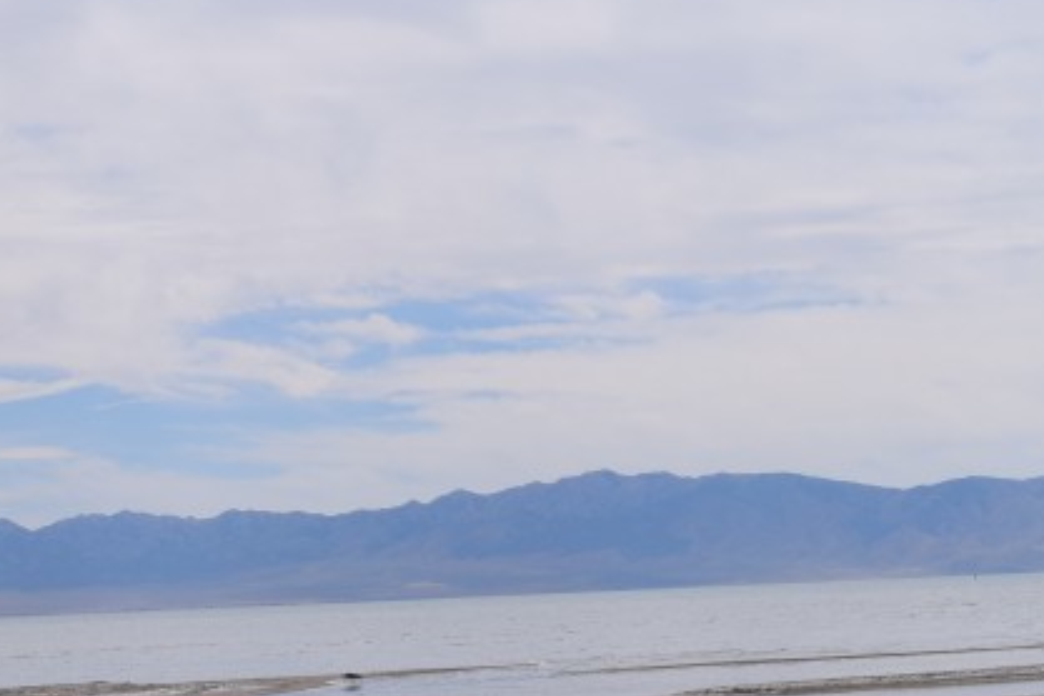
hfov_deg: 17.8
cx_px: 200
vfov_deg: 12.0
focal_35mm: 114
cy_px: 376
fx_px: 3312
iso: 200
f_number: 13
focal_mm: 31
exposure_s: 1/500
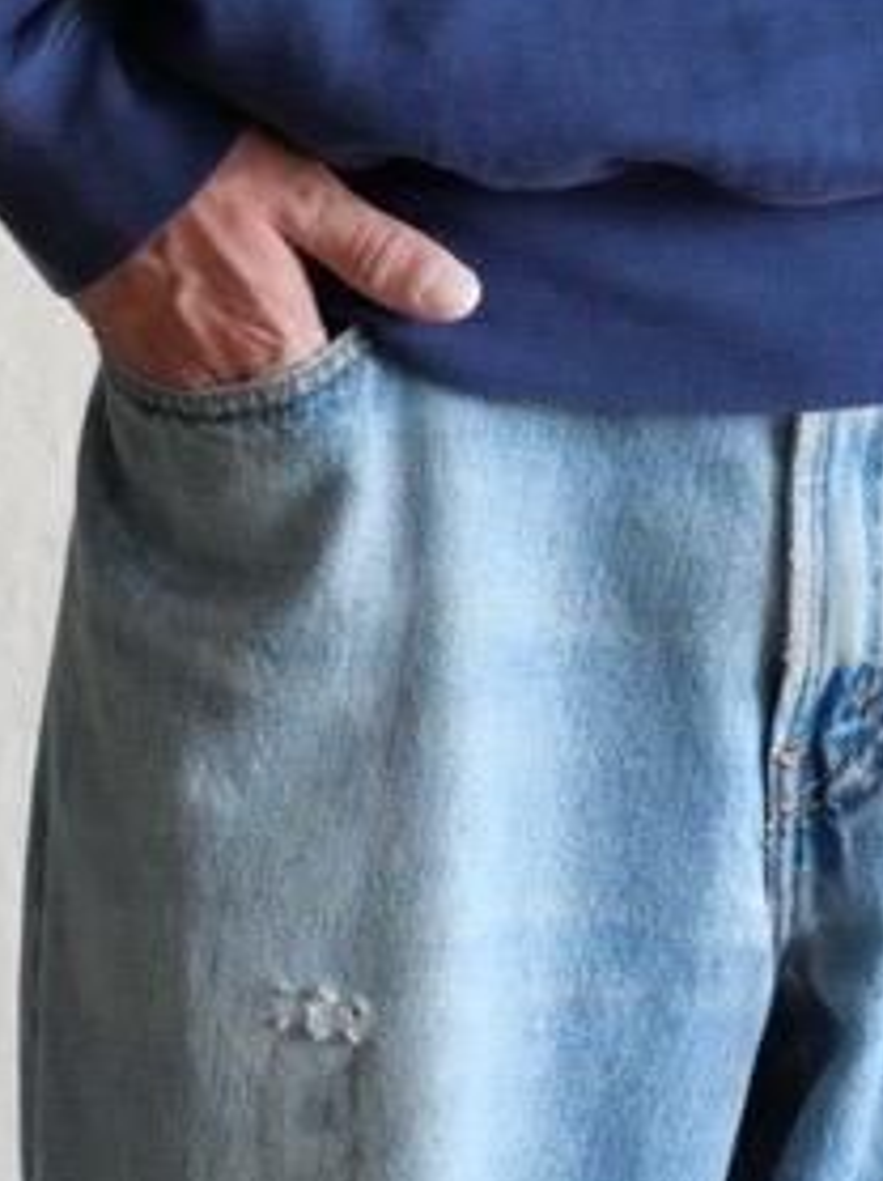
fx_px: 10458
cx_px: 624
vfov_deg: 6.4
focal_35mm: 307
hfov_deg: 4.8
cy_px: -444
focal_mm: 50
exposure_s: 1/125
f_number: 3.9
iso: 2500
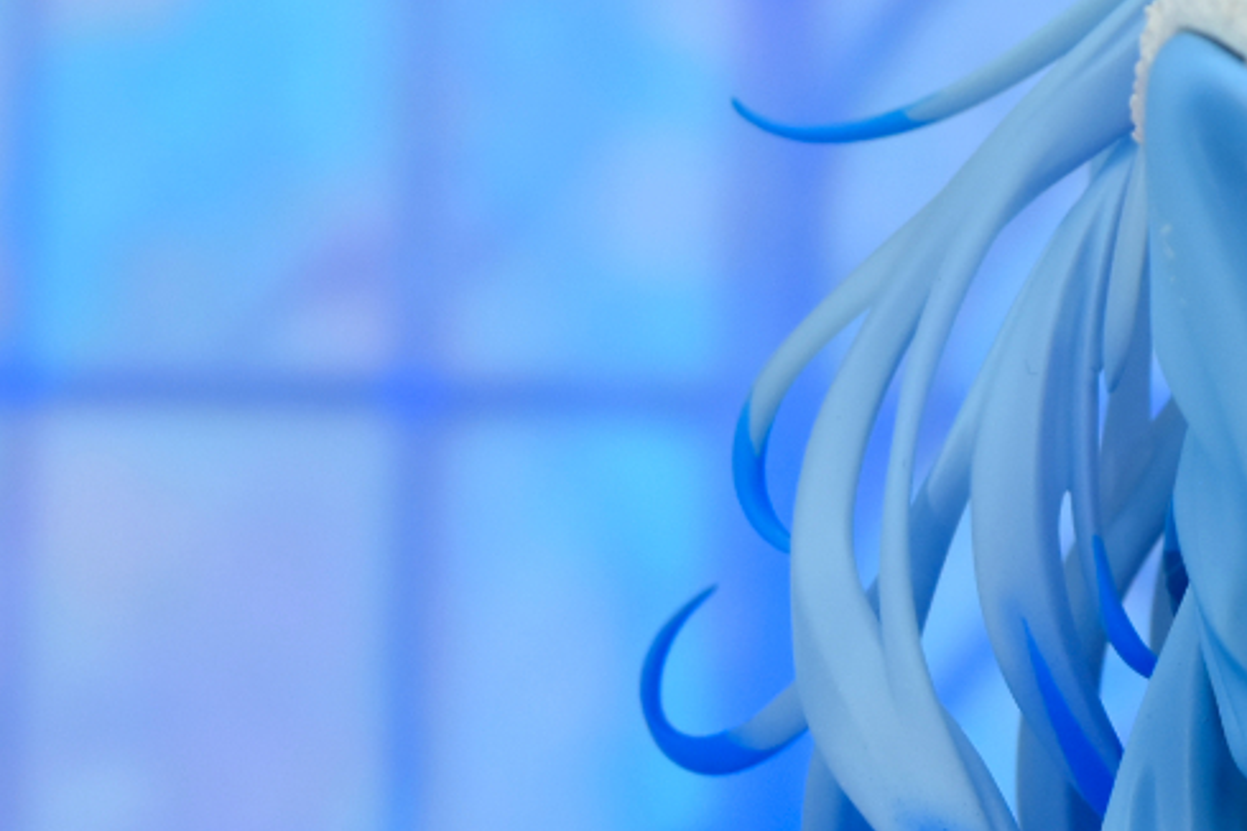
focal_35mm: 159
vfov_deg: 8.6
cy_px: 66
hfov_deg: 12.2
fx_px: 5507
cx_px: 2004
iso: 640
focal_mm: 32
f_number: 8
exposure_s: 1/160
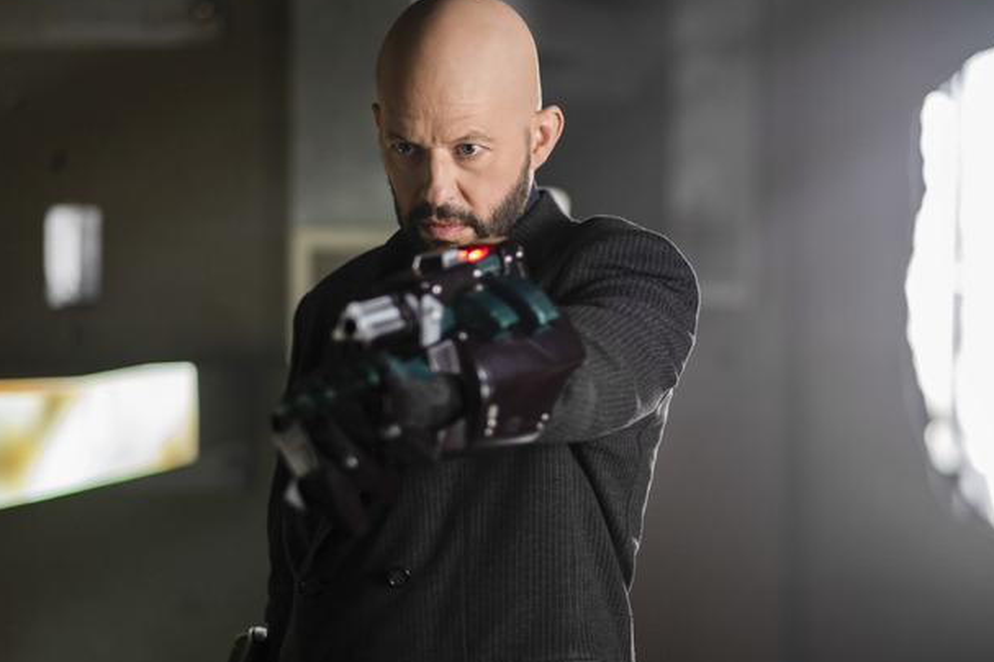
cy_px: 405
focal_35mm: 108
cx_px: 578
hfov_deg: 18.9
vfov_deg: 12.7
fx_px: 2980
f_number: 1.2
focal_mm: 56
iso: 320
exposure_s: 1/60
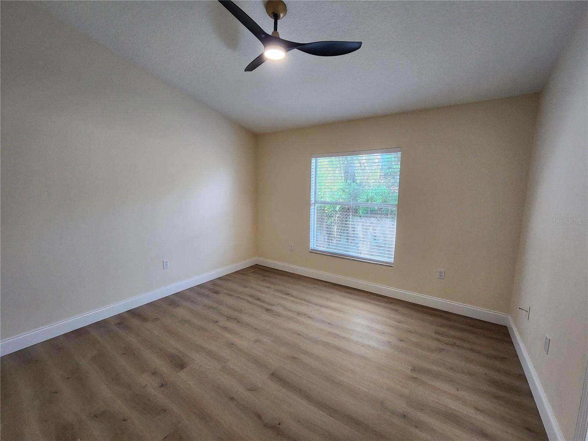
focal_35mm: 13
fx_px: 221
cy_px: 220
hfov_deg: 106.2
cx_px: 294
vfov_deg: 89.9
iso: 200
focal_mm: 2.2
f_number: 2.2
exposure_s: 1/60
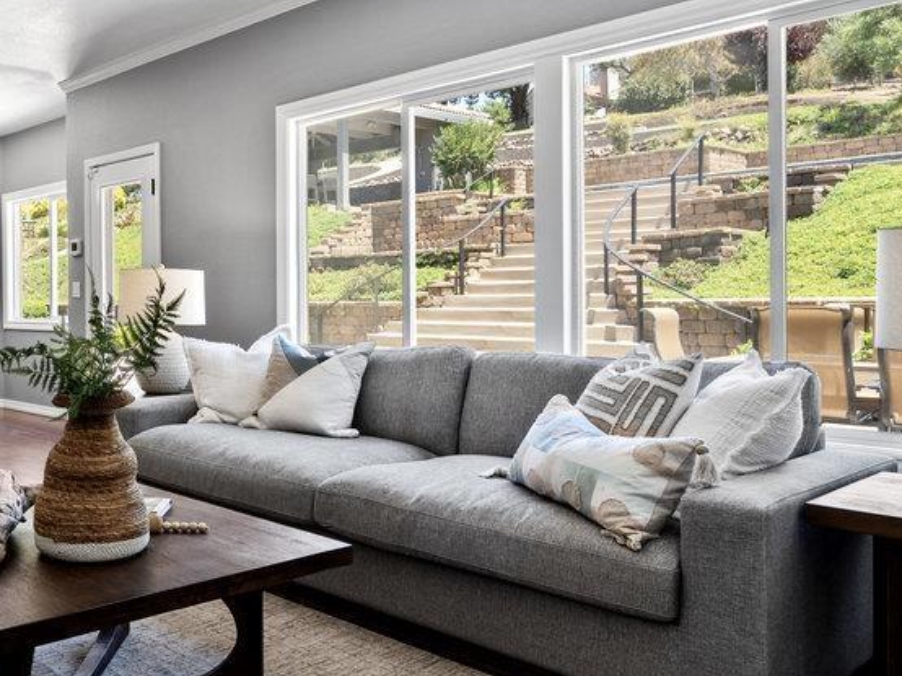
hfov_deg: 52.1
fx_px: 860
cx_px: 189
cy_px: 296
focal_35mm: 33
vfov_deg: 42.8
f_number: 8
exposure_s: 1/20
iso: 160
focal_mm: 19
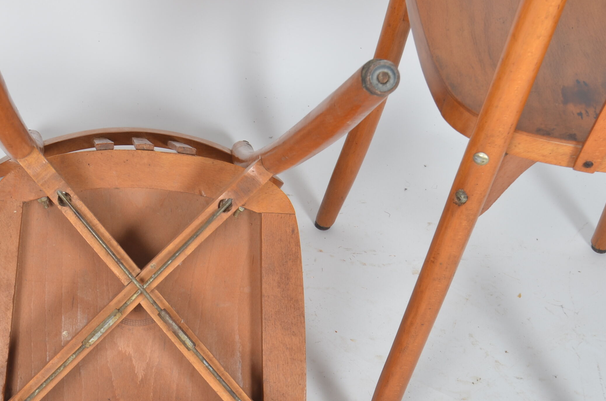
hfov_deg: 30.9
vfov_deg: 20.9
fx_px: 1075
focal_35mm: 64
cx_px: 152
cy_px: 310
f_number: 11
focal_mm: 24
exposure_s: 1/125
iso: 100
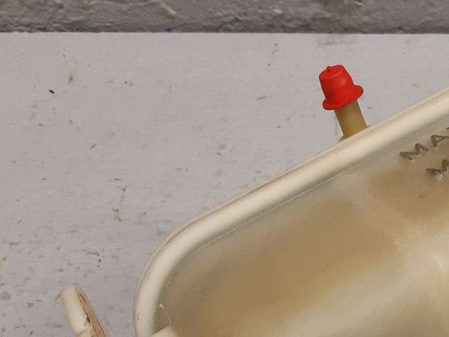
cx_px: 393
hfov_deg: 26.9
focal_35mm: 70
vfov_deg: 20.9
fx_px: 908
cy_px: 243
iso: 125
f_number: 1.7
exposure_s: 1/50
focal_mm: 3.93
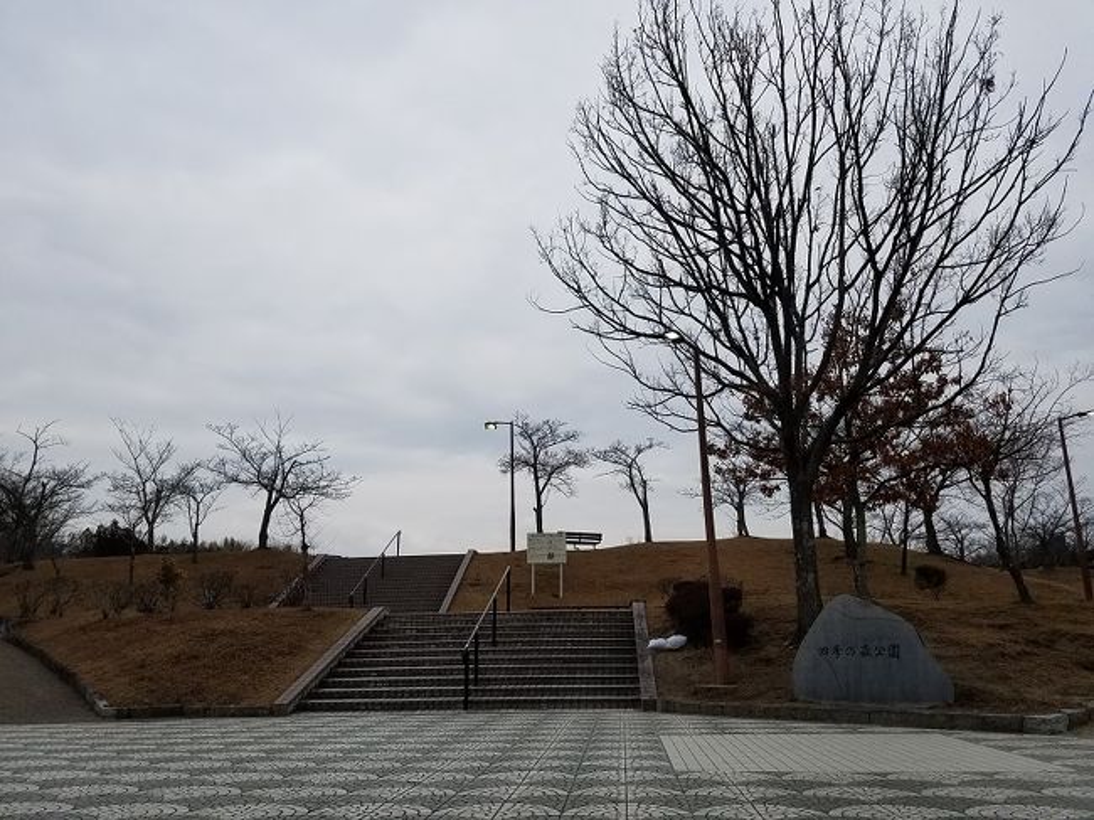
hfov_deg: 67.3
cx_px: 547
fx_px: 821
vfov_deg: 53.0
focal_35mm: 26
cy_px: 410
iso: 50
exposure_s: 1/2424
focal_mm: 4.2
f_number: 1.7
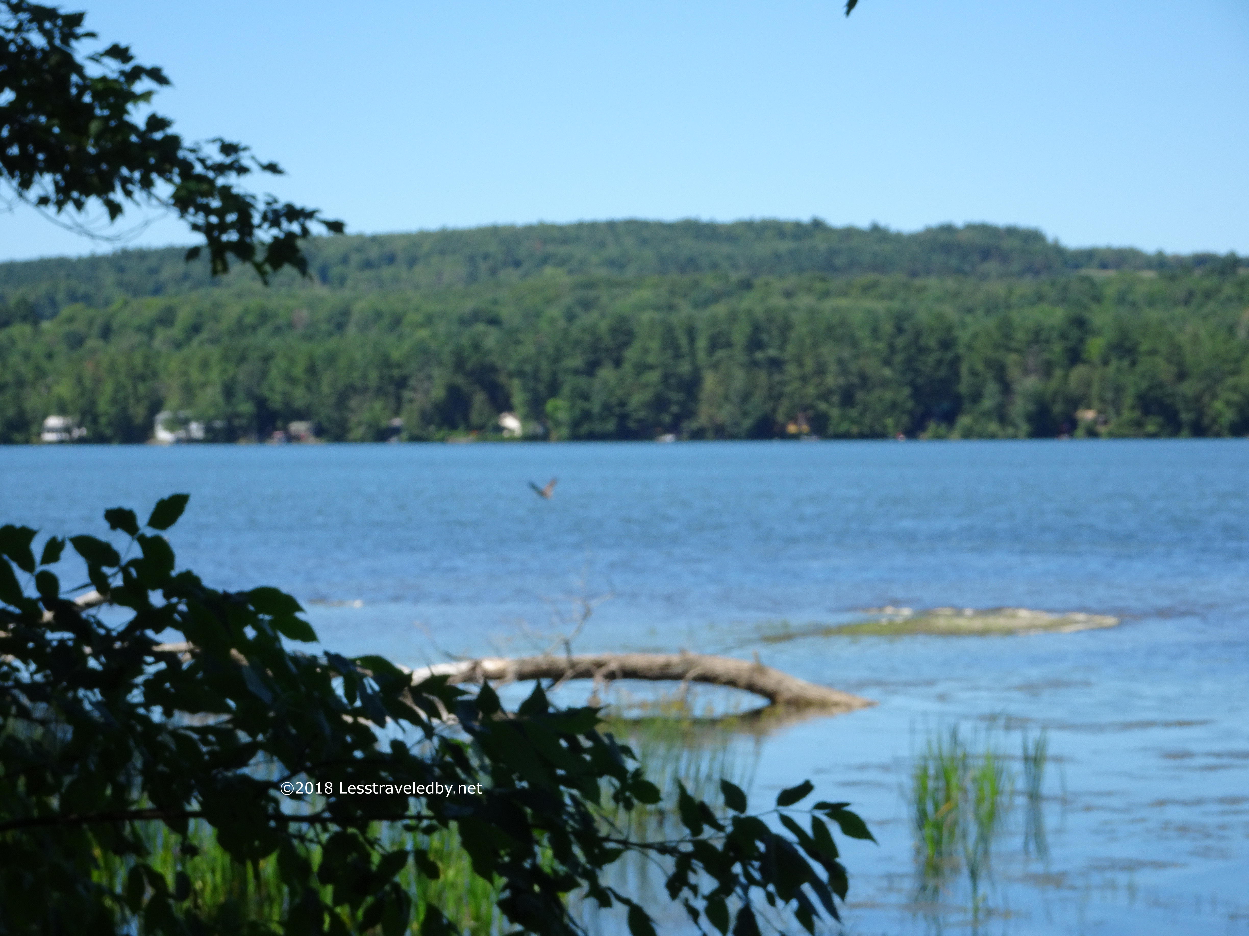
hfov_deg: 15.5
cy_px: 468
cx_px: 624
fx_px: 4582
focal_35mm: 127
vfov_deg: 11.7
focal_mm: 21.66
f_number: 5.6
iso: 80
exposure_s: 1/320
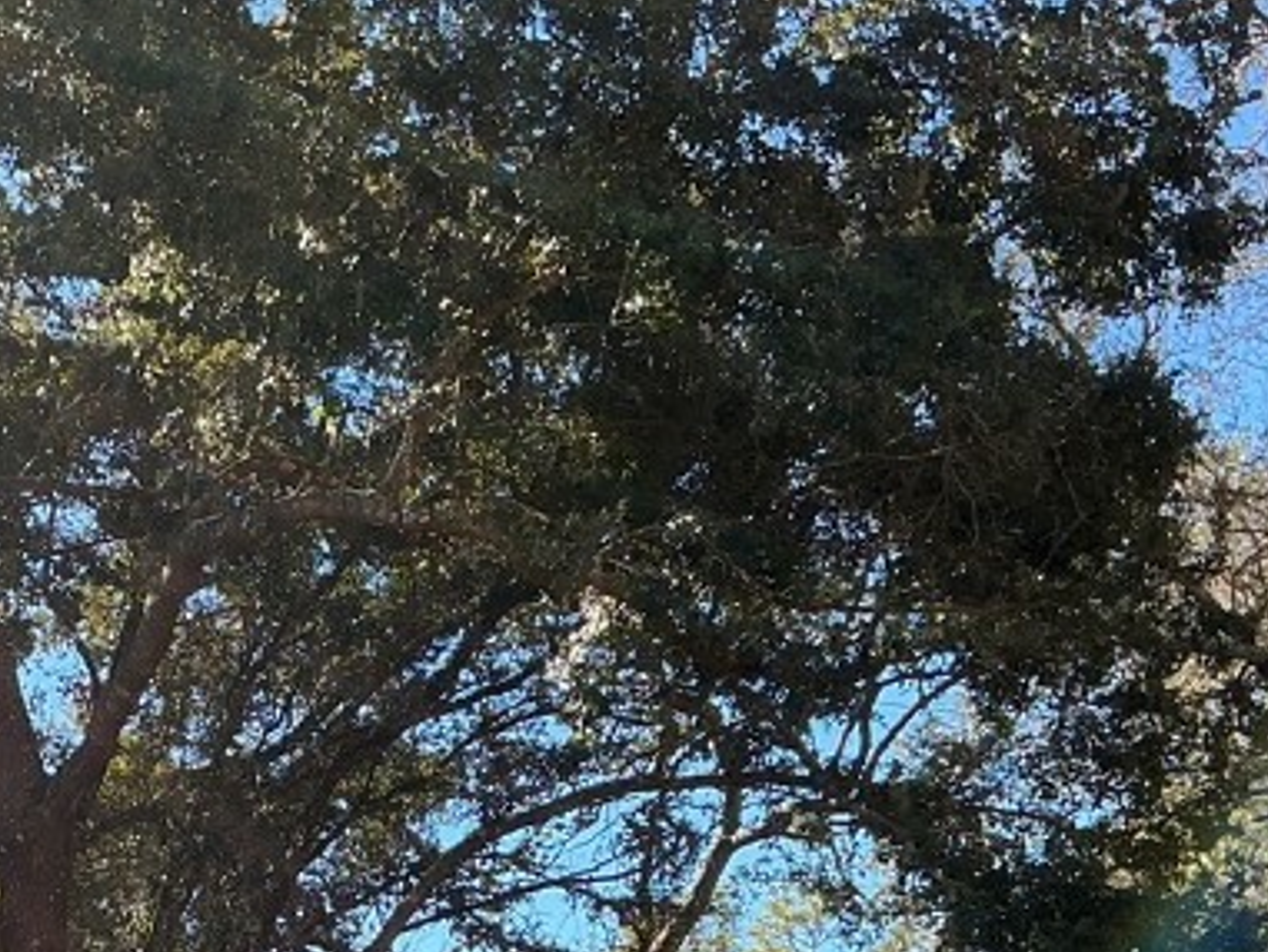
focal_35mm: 78
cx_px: 100
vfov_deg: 18.2
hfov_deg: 24.2
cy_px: 1062
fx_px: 2858
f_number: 1.8
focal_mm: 3
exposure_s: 1/348
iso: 25
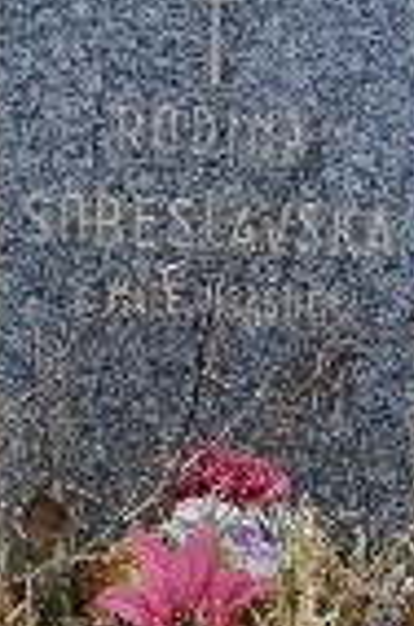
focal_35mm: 135
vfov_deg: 12.5
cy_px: 1420
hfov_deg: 10.1
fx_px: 2340
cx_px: 220
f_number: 5.6
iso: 400
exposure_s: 1/125
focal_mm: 16
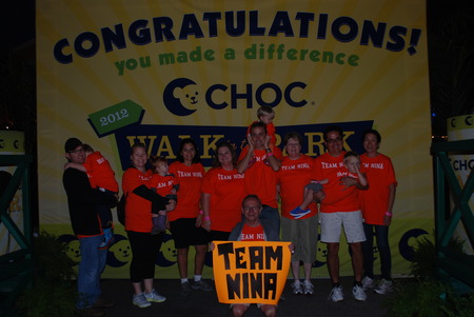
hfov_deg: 53.1
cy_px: 158
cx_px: 237
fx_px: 474
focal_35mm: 36
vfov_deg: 37.0
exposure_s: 1/60
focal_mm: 24
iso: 100
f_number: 4.2
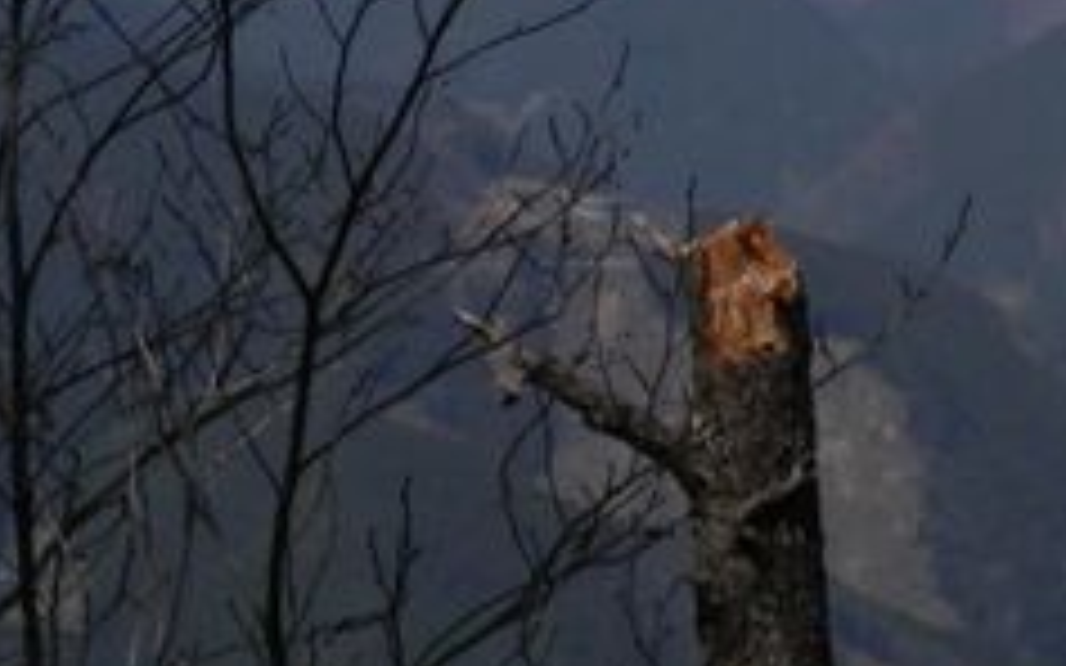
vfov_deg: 6.1
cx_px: 882
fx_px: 6245
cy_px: -225
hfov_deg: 9.7
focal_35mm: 215
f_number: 12
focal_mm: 10.8
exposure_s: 1/160
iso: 80
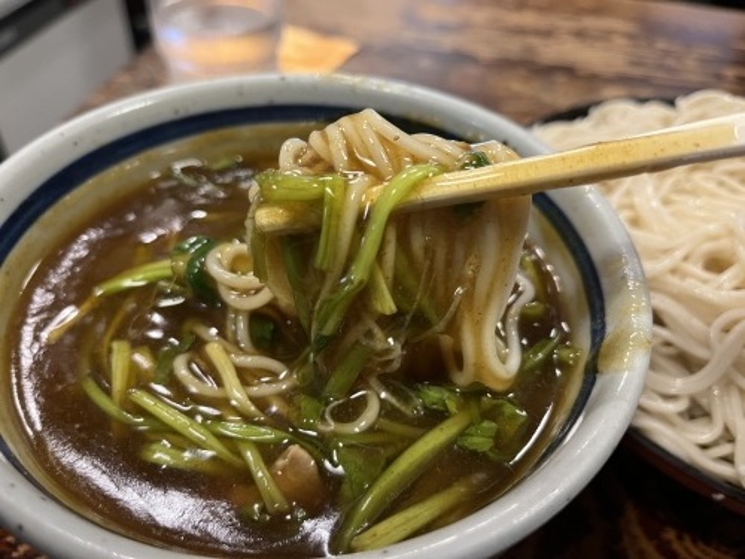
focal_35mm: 26
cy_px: 280
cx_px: 372
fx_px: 560
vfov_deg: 53.1
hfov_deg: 67.3
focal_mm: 5.1
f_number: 1.6
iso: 500
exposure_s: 1/50
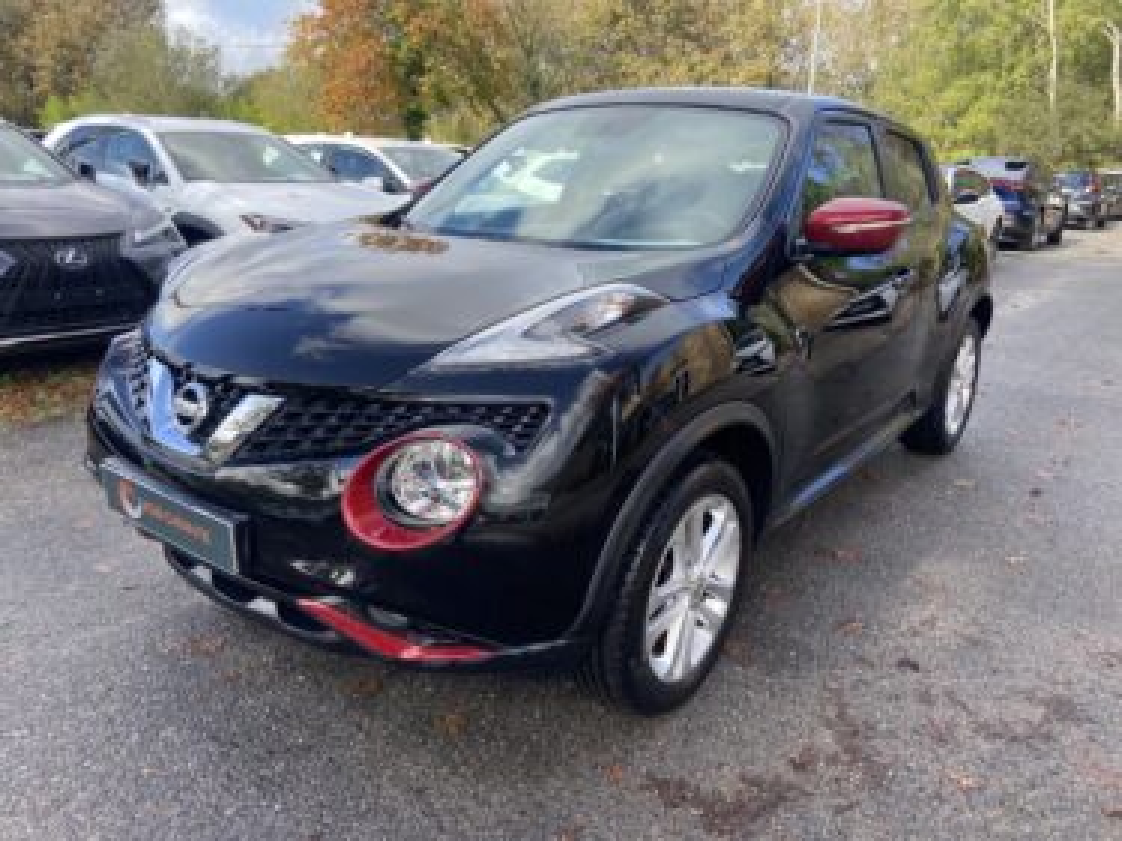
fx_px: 842
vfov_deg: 53.0
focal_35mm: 26
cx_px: 561
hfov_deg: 67.3
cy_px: 420
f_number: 1.8
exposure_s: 1/497
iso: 32
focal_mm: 4.25
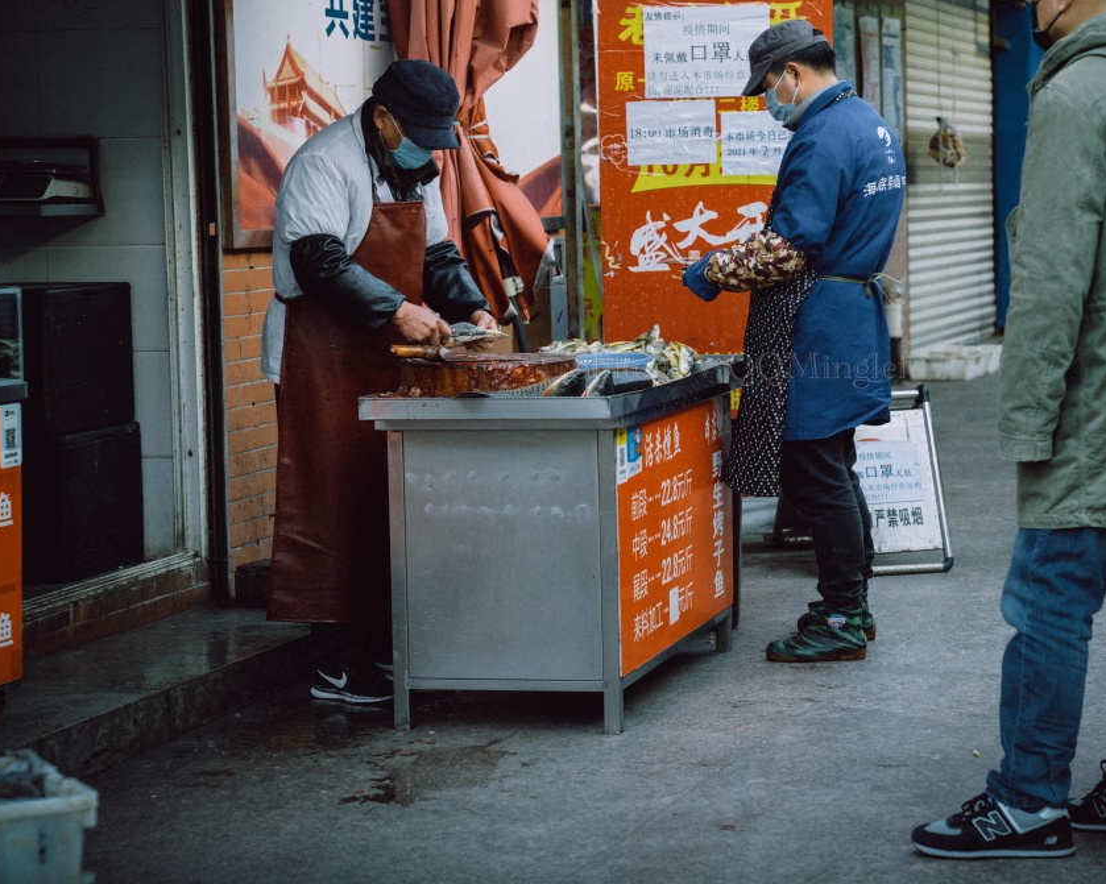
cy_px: 368
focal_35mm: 94
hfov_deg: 20.3
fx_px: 3077
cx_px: 720
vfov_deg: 16.4
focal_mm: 70
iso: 2000
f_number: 4
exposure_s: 1/500
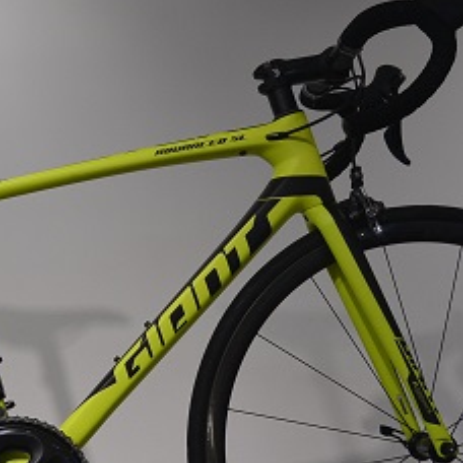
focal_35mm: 68
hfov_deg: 24.8
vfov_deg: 25.3
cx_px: 71
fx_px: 1029
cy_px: 278
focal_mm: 10.9
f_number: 4
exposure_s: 1/125
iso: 160
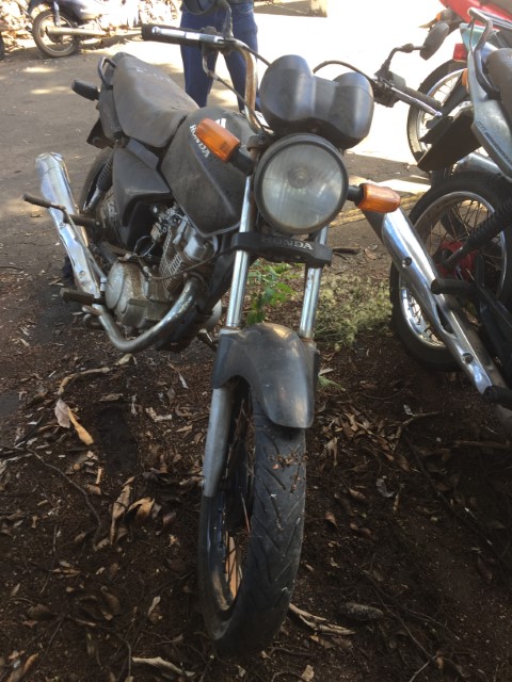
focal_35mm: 29
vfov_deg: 61.7
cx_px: 256
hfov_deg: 48.2
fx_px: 572
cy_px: 341
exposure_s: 1/120
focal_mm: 4.15
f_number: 2.2
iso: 32
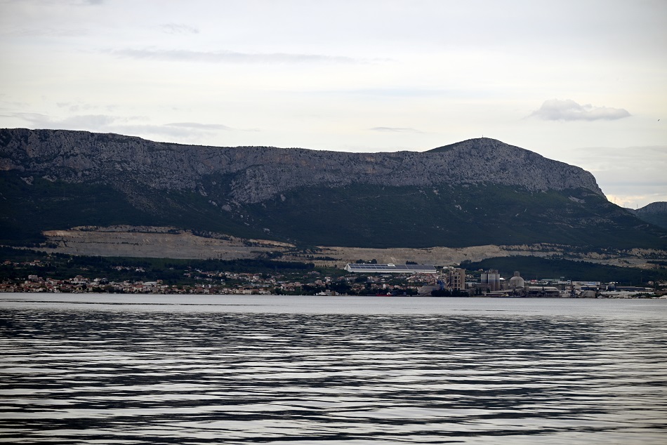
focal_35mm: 112
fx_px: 2076
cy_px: 222
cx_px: 334
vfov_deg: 12.2
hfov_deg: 18.3
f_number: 5.6
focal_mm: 112
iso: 100
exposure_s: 1/500
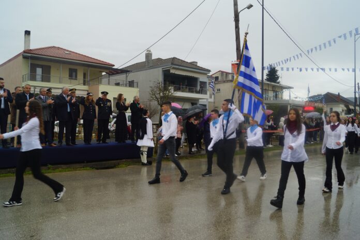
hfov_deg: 67.4
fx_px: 270
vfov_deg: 47.9
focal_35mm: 27
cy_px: 120
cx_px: 180
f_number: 5
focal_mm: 18
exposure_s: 1/80
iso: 100
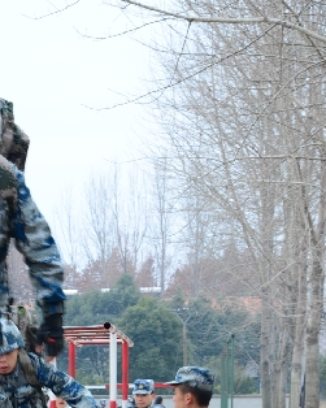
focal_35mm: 186
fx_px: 2244
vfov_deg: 10.3
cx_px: 10
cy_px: 452
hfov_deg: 8.3
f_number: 10
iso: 160
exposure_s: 1/40
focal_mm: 82
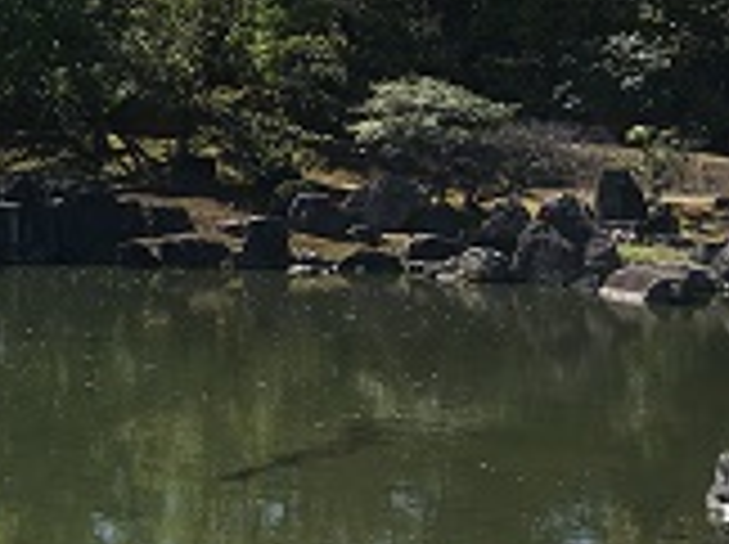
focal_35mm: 86
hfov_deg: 21.3
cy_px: 117
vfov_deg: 17.0
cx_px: -130
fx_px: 1808
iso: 25
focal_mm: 4.15
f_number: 2.2
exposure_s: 1/1479
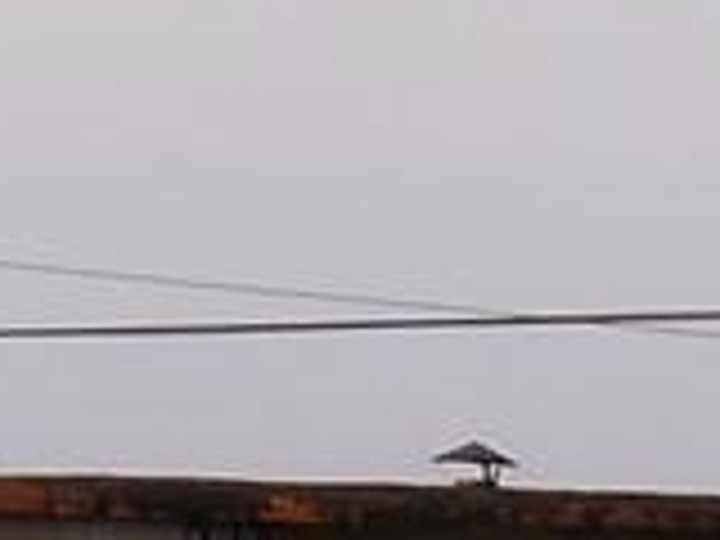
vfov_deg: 3.9
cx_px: 837
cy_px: 1242
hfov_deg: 5.2
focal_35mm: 377
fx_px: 7841
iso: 100
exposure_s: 1/200
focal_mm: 9.8
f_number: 8
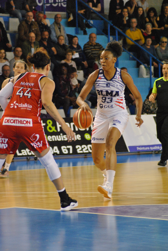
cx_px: 84
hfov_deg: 7.7
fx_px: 1256
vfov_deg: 11.4
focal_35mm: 180
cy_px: 126
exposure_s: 1/250
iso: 1600
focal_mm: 120
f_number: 4.5
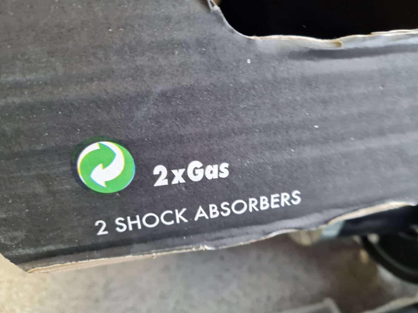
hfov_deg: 67.3
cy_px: 156
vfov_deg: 53.1
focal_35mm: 26
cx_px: 209
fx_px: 314
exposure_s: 1/50
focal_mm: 5.4
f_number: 1.8
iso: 200
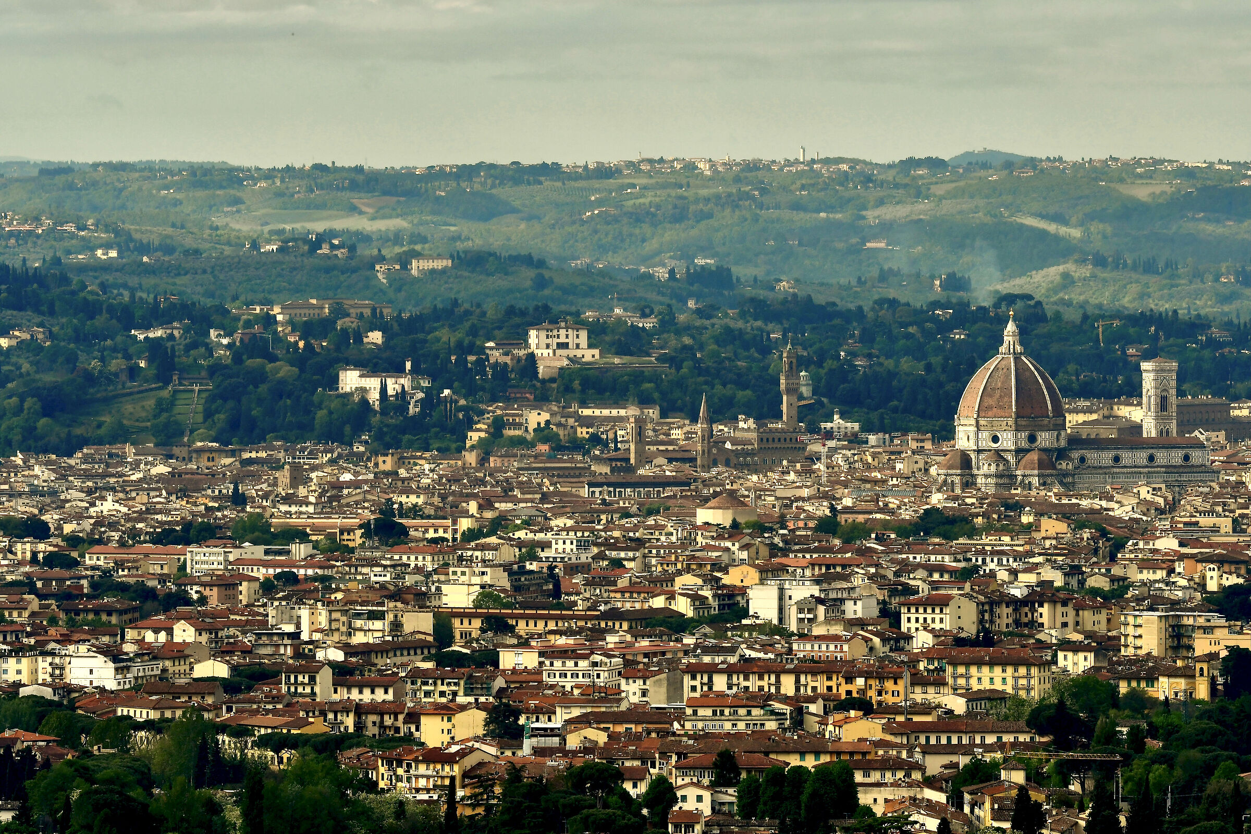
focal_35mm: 278
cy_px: 417
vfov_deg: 5.0
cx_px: 626
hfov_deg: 7.4
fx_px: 9642
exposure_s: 1/1250
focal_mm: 185
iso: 400
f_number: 11
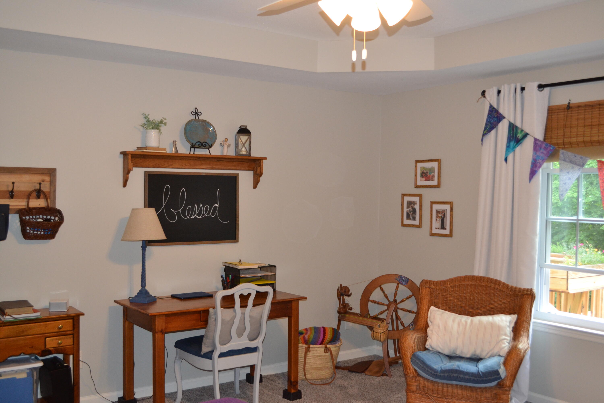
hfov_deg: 53.1
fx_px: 604
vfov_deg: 36.9
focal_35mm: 36
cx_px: 302
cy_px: 202
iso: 1100
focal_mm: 24
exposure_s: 1/60
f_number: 4
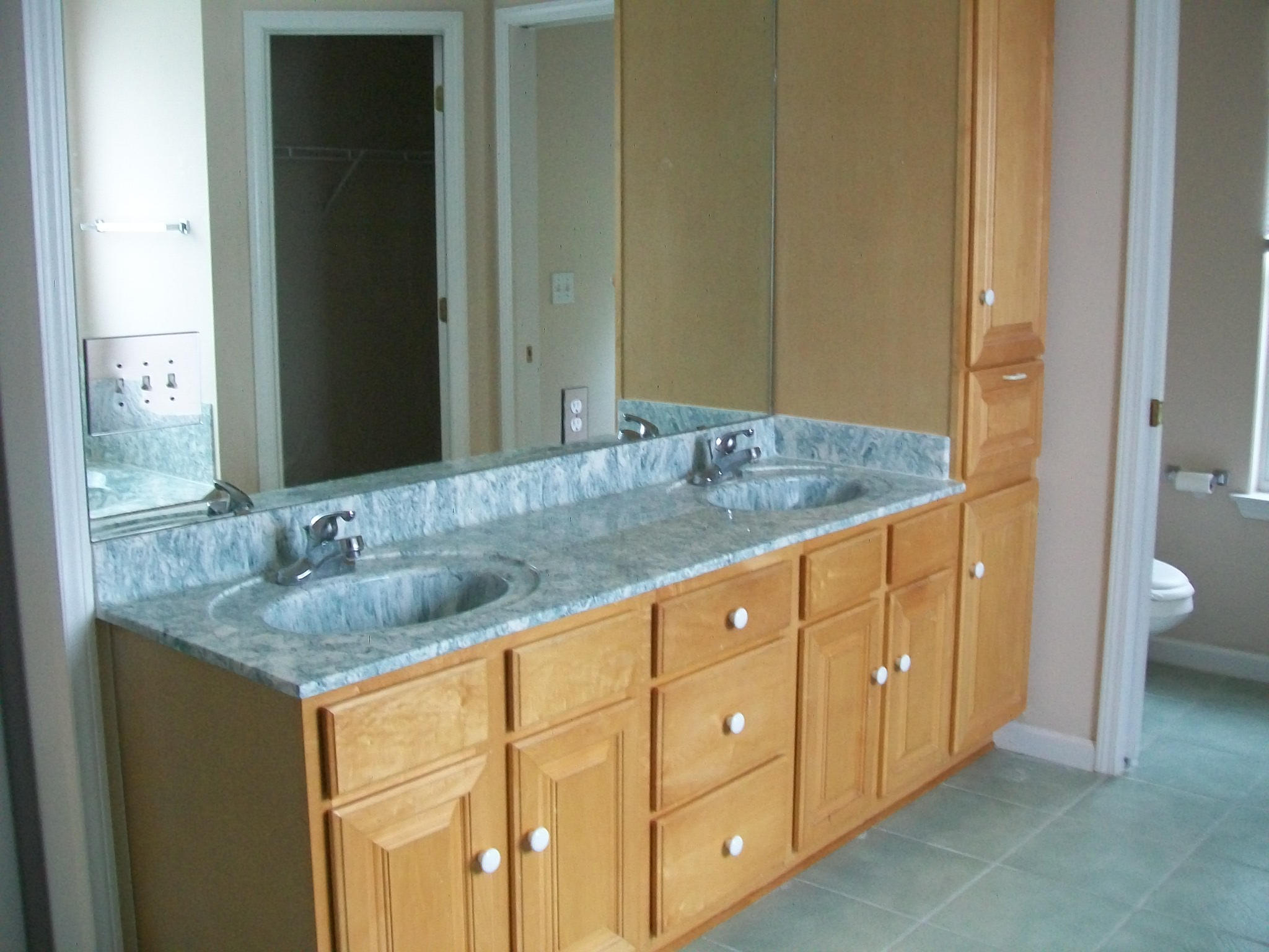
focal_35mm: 36
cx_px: 634
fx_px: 1320
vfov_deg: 39.7
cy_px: 476
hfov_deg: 51.4
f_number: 2.7
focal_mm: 6
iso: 160
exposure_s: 1/30
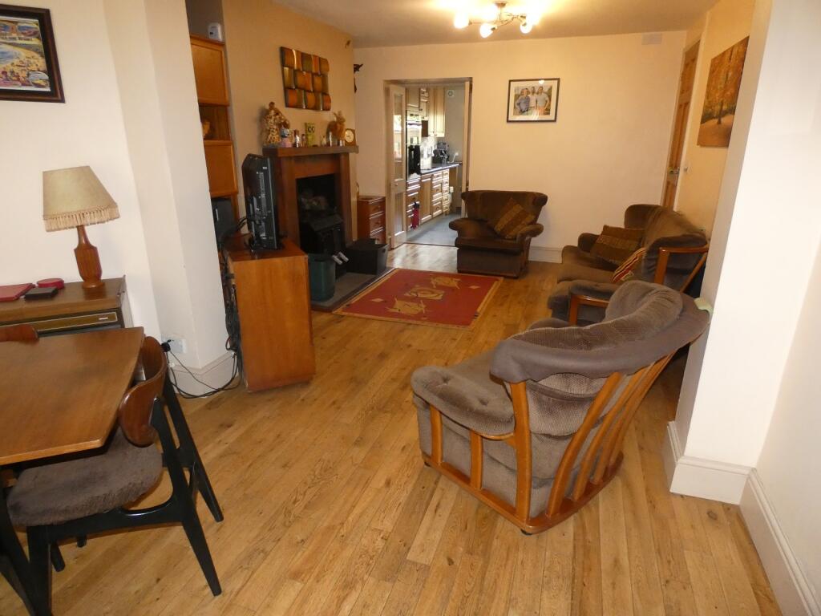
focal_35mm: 20
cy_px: 308
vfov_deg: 66.0
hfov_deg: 81.7
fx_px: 474
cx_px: 410
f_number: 2.8
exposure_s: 1/60
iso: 800
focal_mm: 3.6
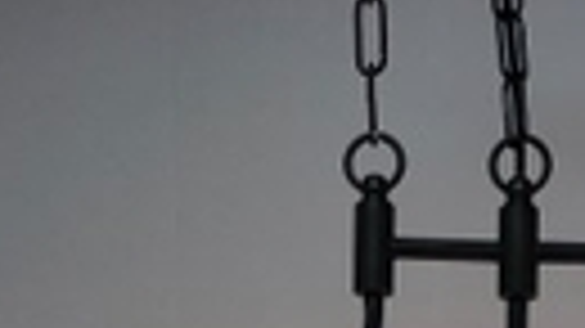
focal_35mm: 113
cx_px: 508
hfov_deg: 18.7
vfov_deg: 9.6
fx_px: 1752
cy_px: 773
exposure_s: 1/33
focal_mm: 4
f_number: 1.8
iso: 32
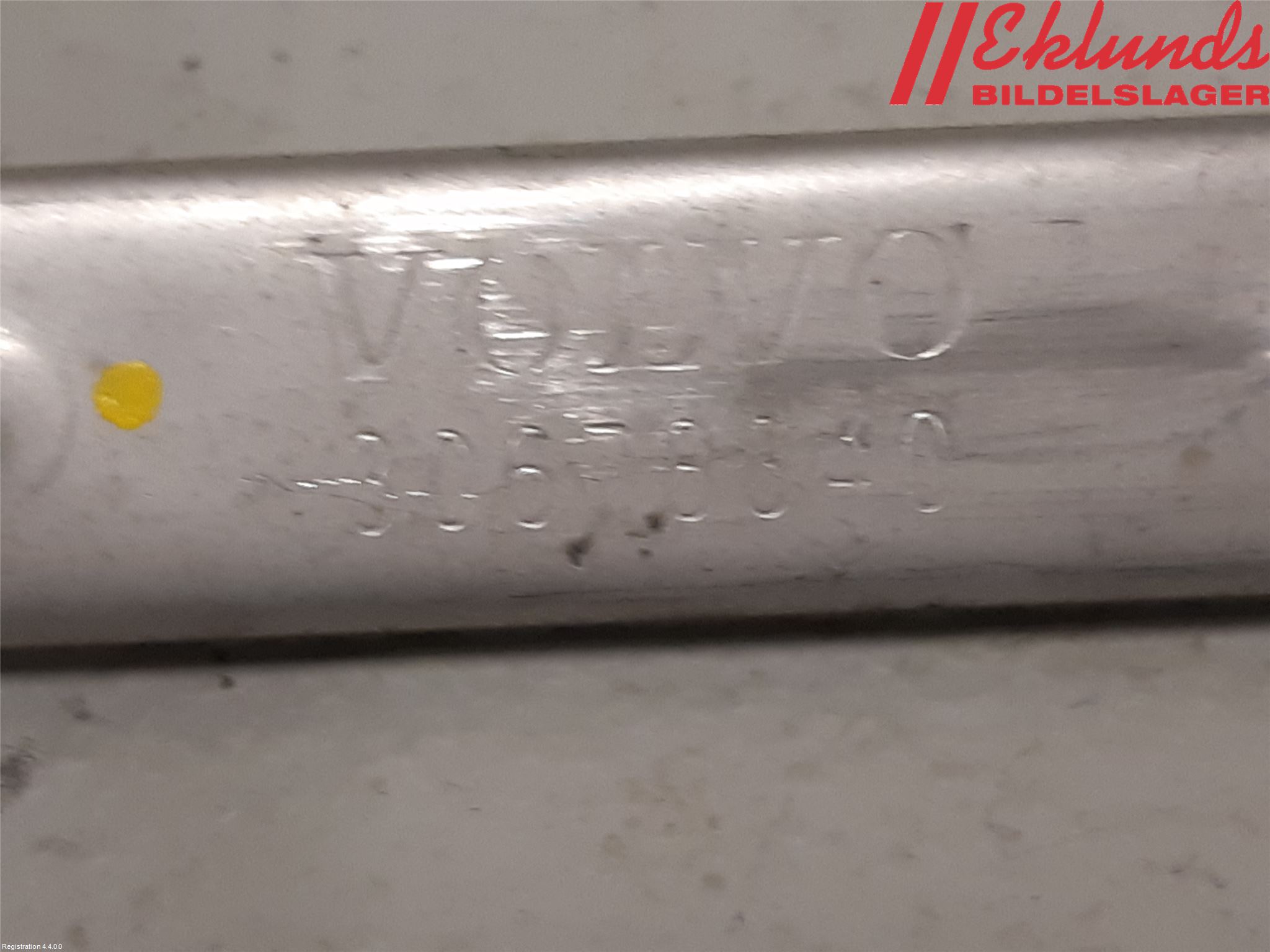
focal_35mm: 26
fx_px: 954
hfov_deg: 67.3
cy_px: 476
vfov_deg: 53.1
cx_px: 635
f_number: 1.7
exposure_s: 1/50
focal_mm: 3.93
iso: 125
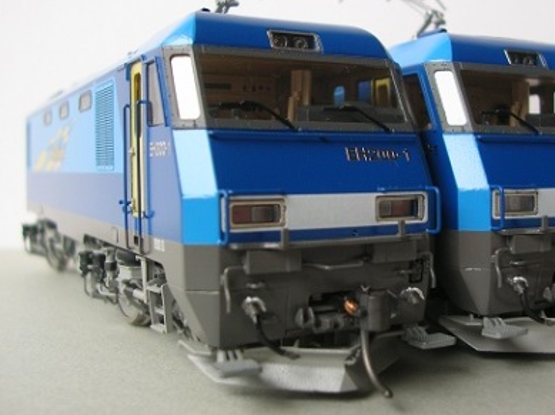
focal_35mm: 45
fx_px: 721
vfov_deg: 32.0
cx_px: 351
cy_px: 163
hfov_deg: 41.8
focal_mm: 5.8
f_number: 2.8
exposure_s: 1/14.1
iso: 50
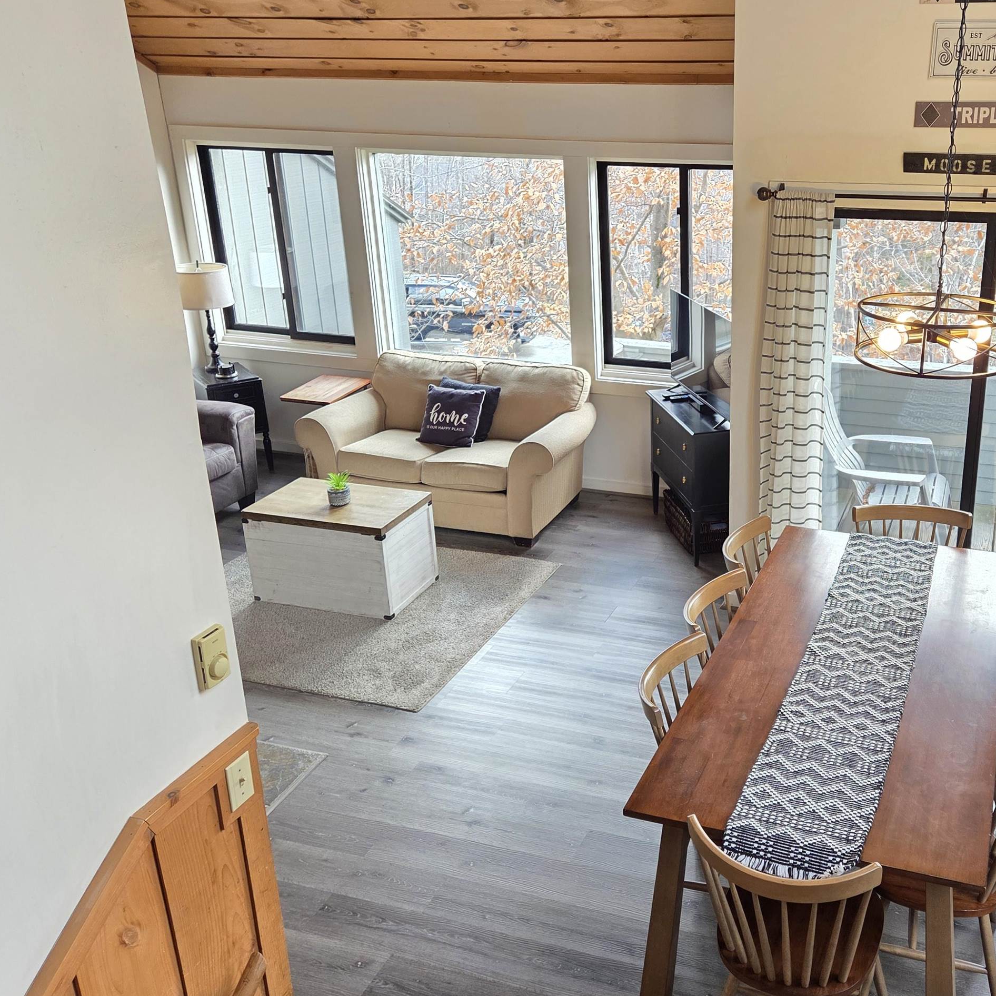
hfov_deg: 48.6
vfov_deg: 49.7
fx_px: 1074
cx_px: 687
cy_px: 462
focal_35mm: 33
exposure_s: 1/120
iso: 200
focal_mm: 5.4
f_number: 1.8
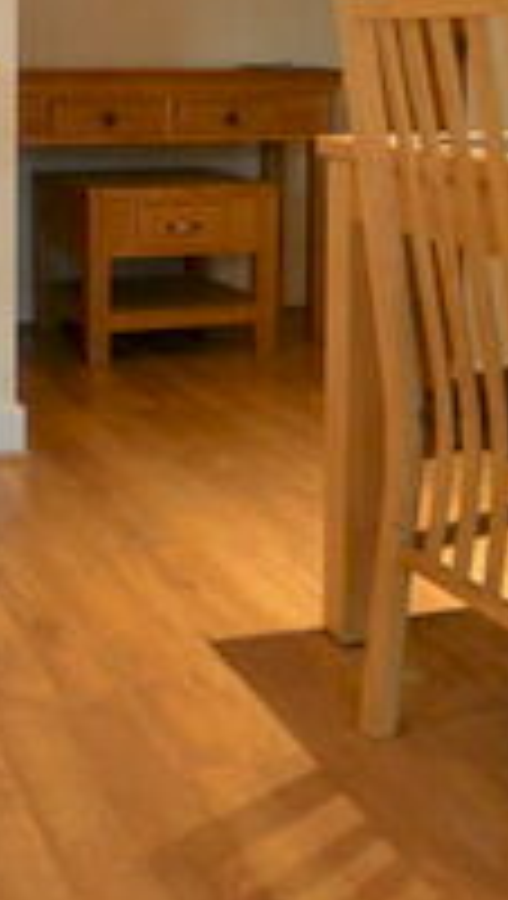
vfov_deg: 35.6
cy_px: 97
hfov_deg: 21.6
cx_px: 103
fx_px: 1313
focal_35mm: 55
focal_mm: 10
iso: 1600
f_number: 4
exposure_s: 1/25
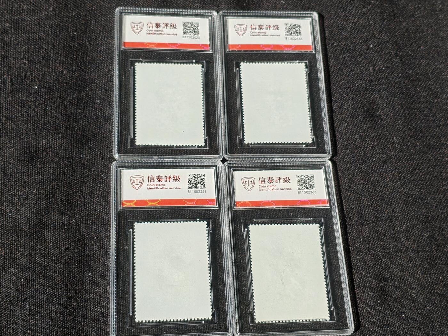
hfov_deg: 36.8
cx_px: 224
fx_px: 673
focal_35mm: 52
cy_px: 168
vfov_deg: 28.0
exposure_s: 1/2349
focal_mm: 4.94
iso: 50
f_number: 1.5
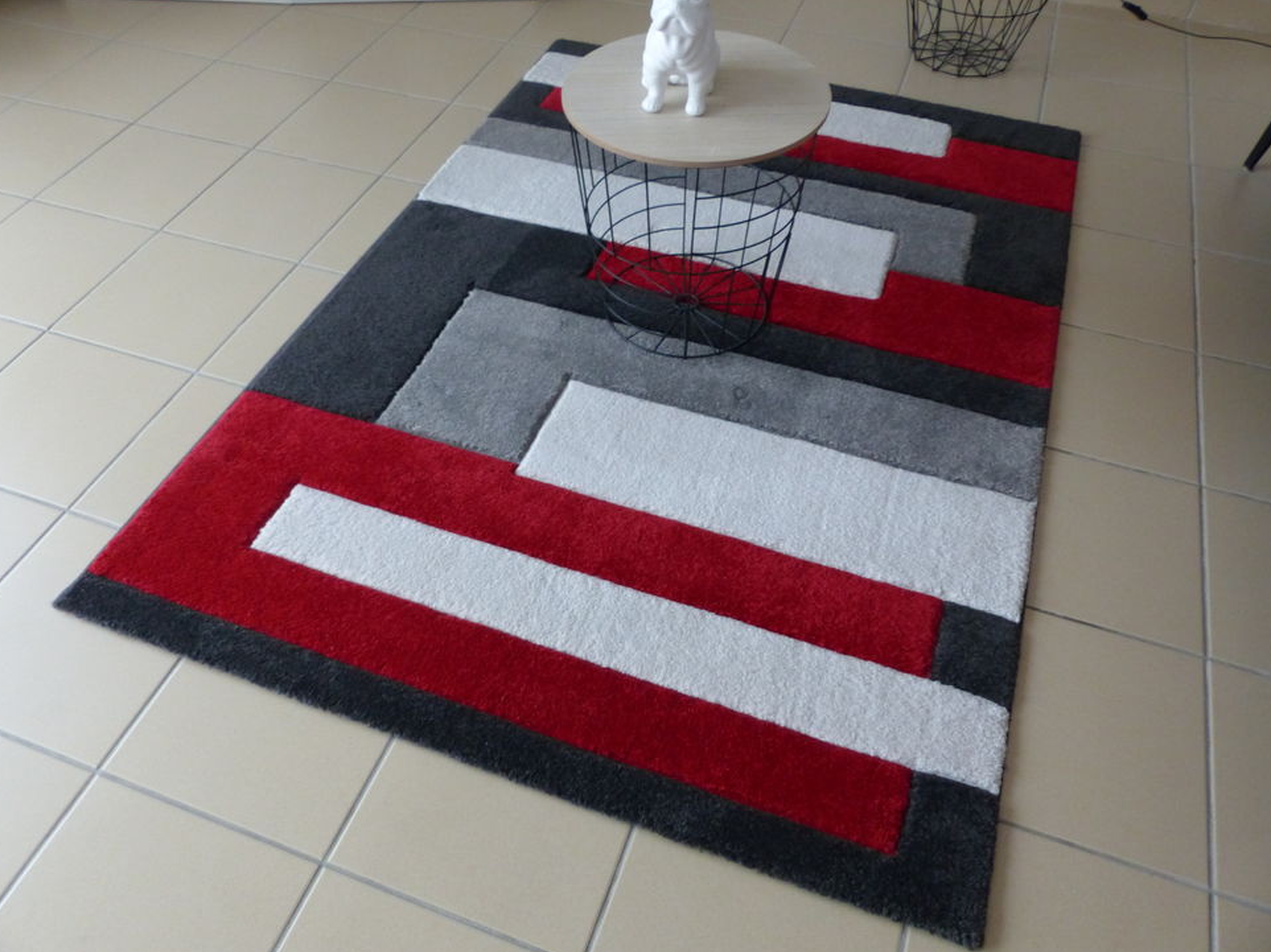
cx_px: 620
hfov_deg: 67.3
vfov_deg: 53.0
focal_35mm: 26
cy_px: 461
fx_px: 954
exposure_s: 1/20
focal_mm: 4.5
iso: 400
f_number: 3.2
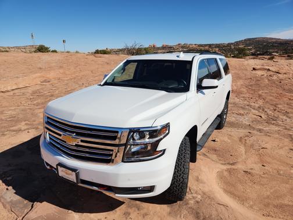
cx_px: 146
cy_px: 110
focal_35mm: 23
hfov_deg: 73.9
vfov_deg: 58.9
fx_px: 195
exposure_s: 1/3399
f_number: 1.8
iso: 20
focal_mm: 5.4
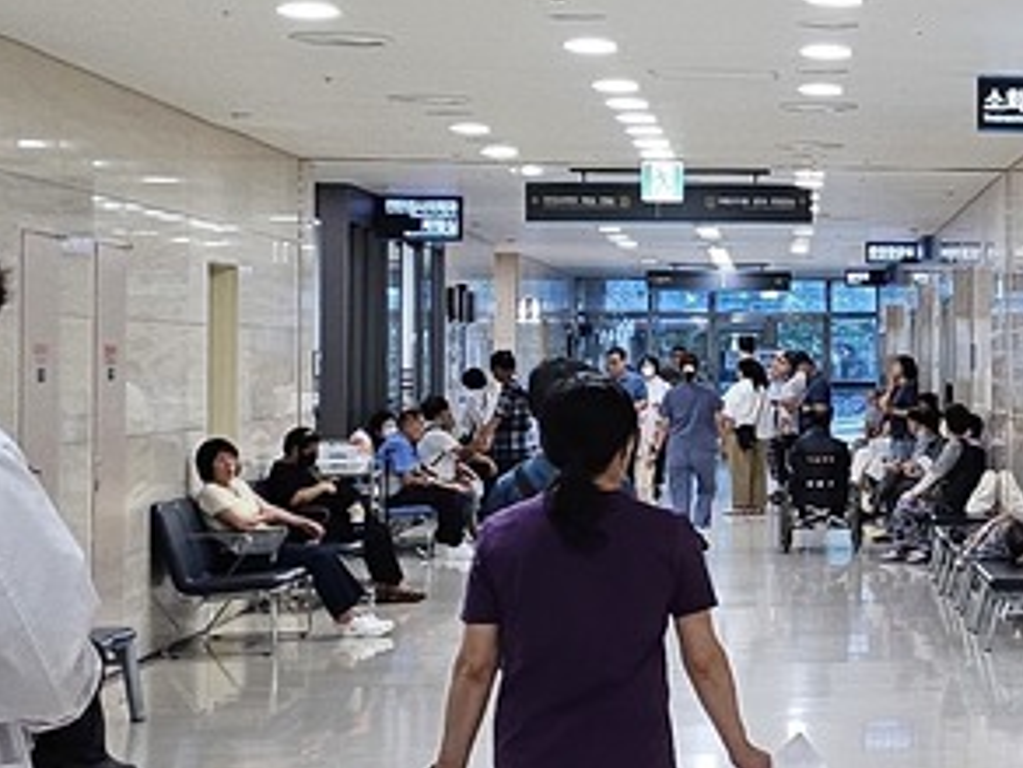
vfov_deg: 12.9
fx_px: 3399
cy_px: 312
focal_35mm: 115
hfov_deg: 15.3
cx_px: 1685
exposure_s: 1/120
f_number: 1.8
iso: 100
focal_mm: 5
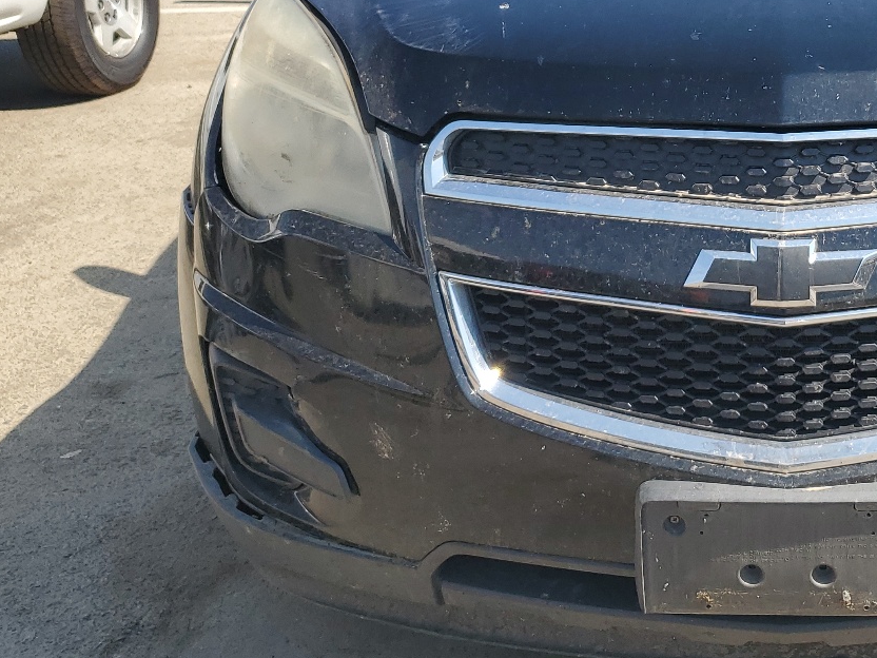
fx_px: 1267
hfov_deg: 36.0
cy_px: 140
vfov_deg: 28.5
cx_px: 782
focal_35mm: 50
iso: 50
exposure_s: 1/2500
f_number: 1.5
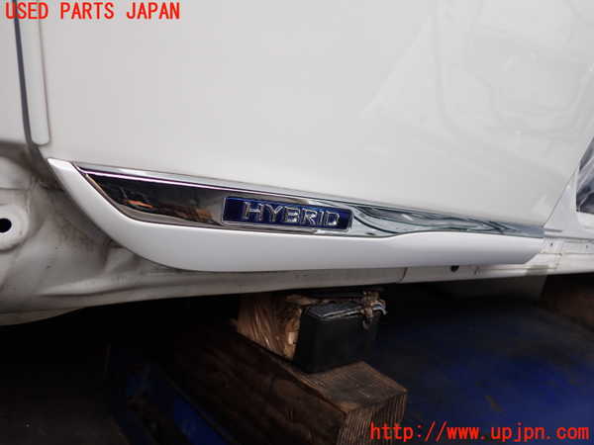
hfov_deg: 60.0
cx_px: 297
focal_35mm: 30
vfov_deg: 46.8
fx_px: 515
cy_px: 222
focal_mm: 5.4
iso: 100
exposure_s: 1/160
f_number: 2.3
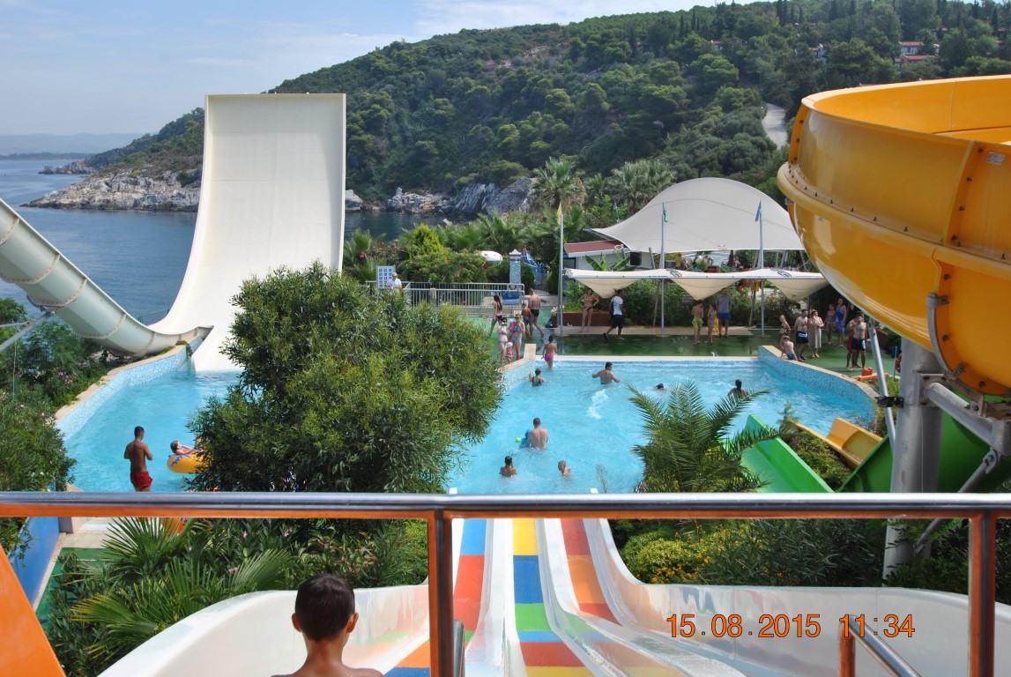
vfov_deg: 40.1
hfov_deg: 57.2
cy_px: 338
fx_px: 928
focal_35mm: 33
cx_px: 506
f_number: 7.1
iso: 100
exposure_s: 1/200
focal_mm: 22
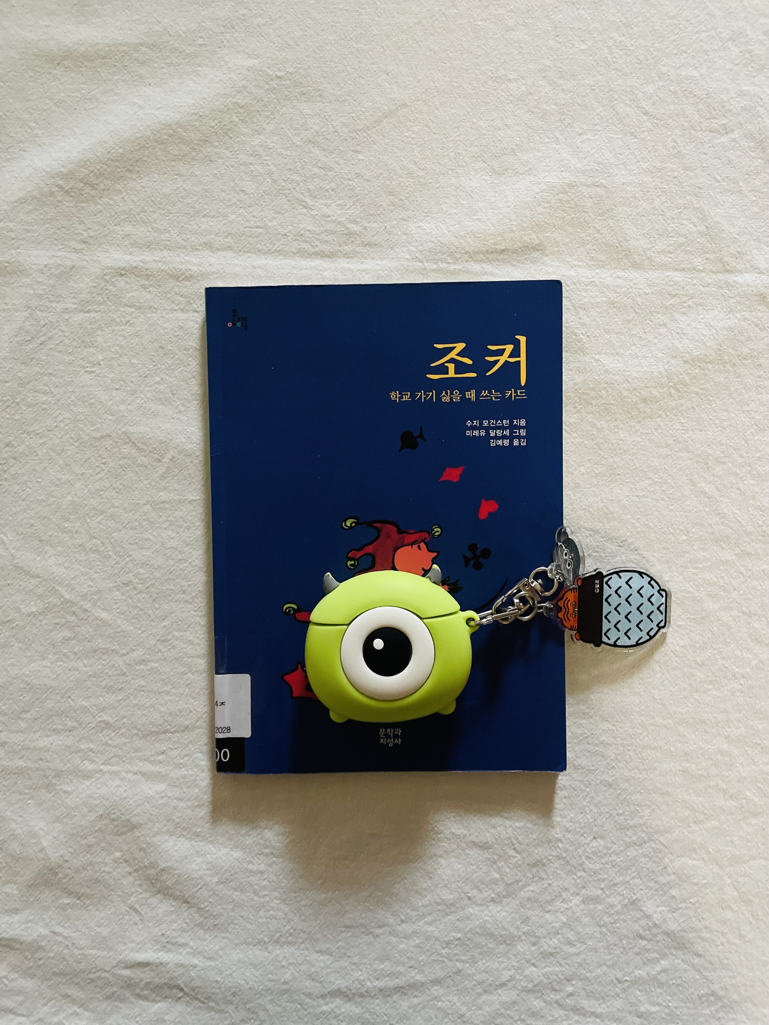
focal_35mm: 26
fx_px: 770
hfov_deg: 53.1
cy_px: 512
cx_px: 384
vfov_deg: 67.3
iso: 800
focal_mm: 4.2
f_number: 1.6
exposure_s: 1/30
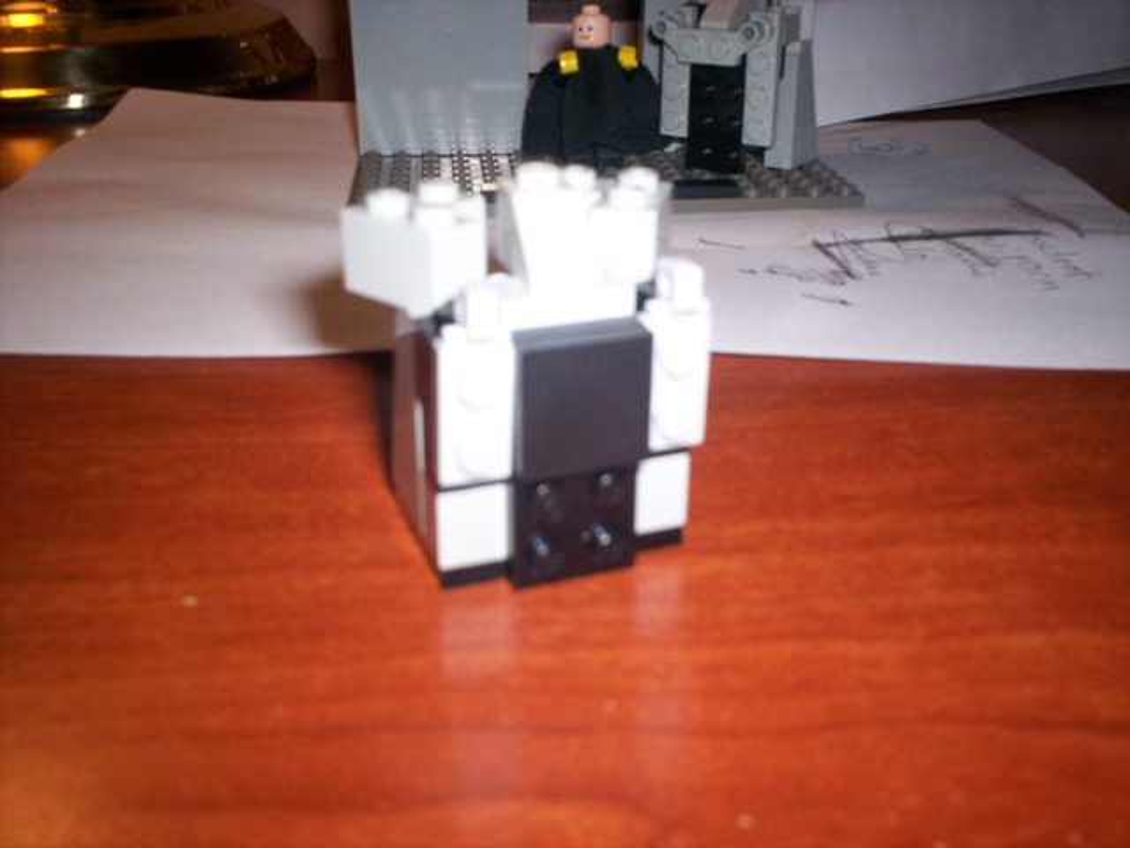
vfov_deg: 39.7
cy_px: 424
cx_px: 565
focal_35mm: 36
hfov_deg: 51.4
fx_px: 1175
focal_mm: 6
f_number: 4.5
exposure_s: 1/240
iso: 140
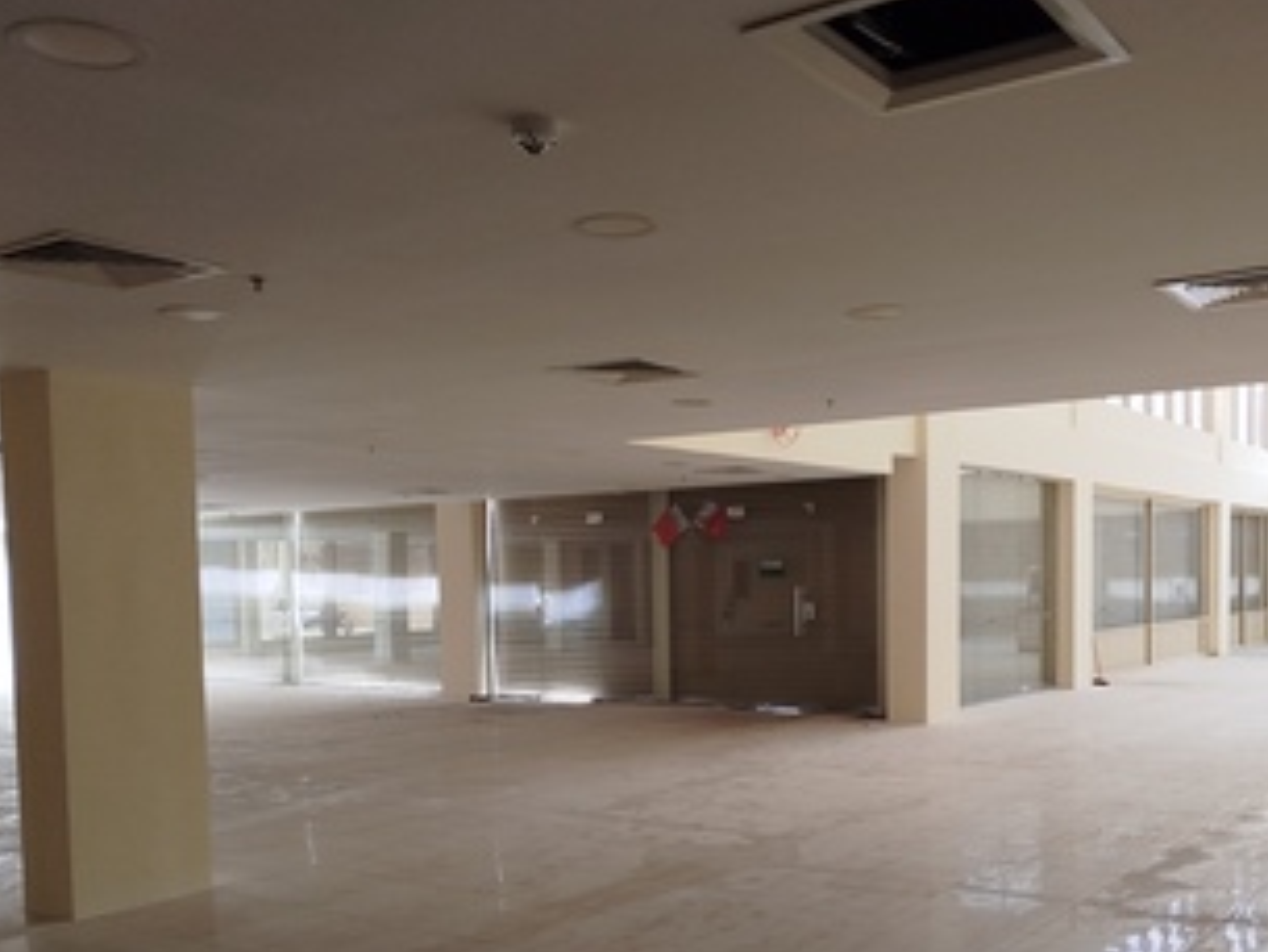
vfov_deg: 38.9
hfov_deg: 51.2
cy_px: 684
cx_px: 721
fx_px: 1319
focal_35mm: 36
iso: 80
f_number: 1.7
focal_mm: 5.31
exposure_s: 1/50
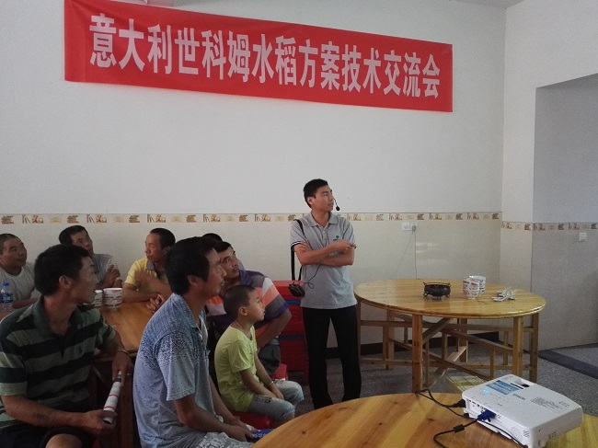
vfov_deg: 48.2
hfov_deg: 61.7
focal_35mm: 29
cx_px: 299
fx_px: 501
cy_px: 224
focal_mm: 3.8
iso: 500
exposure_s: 1/25
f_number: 2
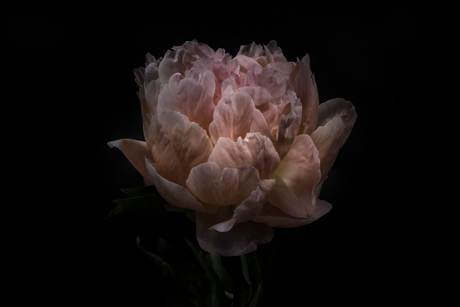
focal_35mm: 105
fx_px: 1342
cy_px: 154
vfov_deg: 13.0
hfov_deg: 19.5
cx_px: 230
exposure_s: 1/10
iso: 64
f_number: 16
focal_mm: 105
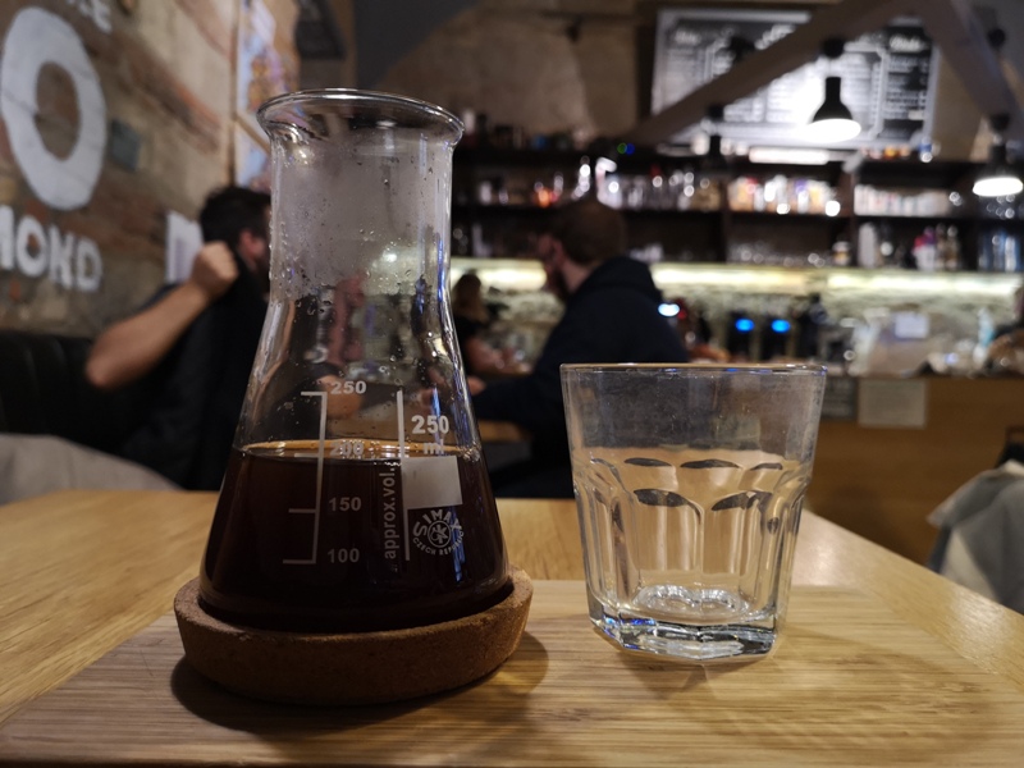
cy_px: 384
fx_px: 799
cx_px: 512
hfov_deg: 65.3
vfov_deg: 51.4
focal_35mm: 27
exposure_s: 1/25
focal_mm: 3.95
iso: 320
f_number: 1.8
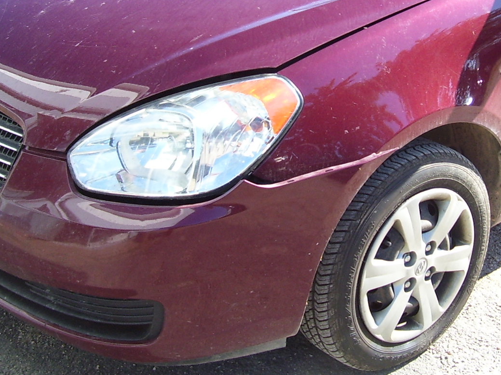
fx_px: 970
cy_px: 89
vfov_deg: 21.7
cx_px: 363
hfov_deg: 28.6
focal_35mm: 67
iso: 80
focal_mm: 5.6
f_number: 2.7
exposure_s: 1/350
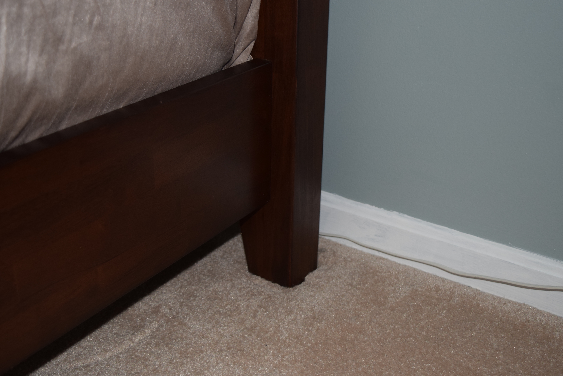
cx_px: 286
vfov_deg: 30.6
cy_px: 179
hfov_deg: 44.5
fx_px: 689
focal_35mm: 44
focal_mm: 26
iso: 560
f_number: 4
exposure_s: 1/60
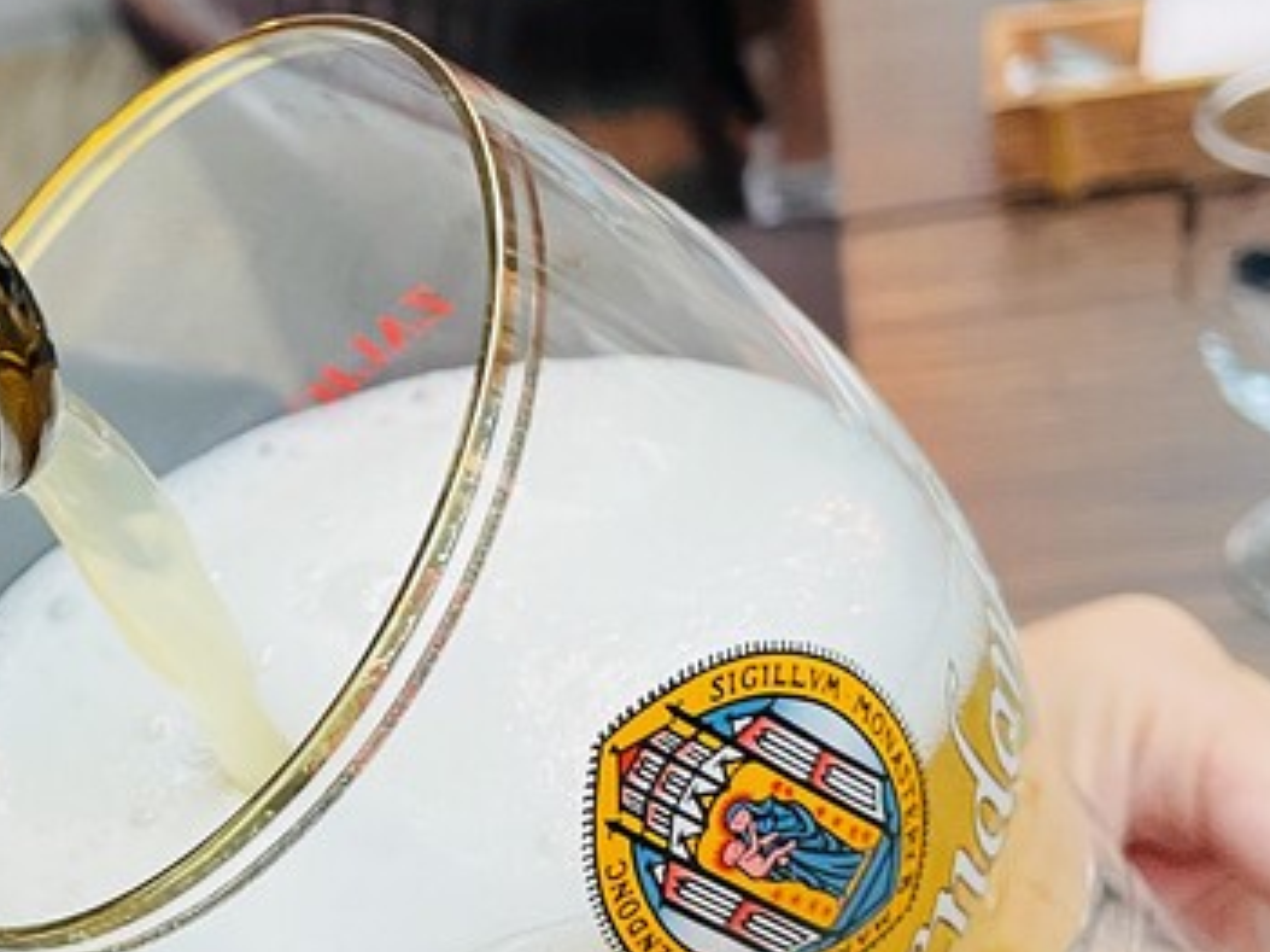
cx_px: 159
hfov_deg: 29.6
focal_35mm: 63
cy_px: 436
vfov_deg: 23.3
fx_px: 2311
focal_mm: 4.2
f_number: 1.6
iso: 250
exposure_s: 1/60
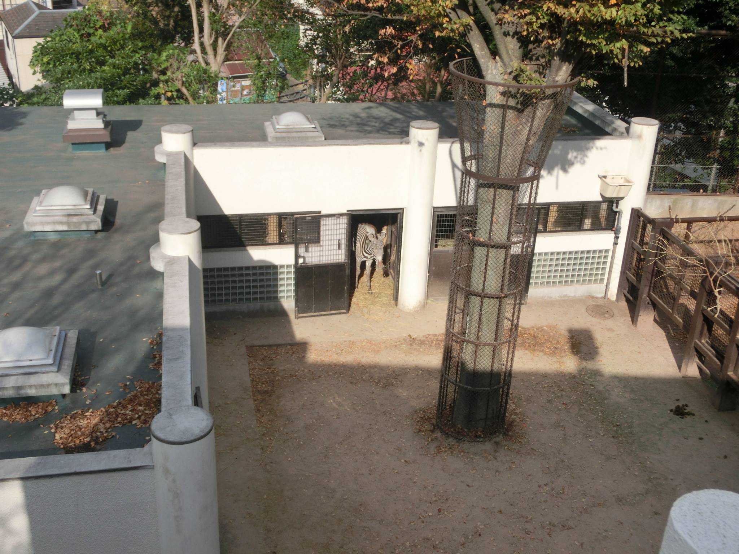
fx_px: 854
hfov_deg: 46.8
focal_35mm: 40
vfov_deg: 36.0
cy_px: 277
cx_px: 370
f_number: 4
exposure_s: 1/800
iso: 80
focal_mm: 7.2
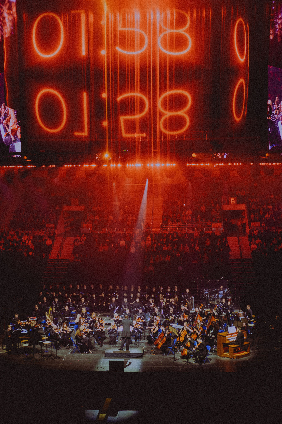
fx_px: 623
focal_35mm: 53
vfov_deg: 37.5
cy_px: 212
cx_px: 141
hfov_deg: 25.5
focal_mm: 35
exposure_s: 1/80
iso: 800
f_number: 2
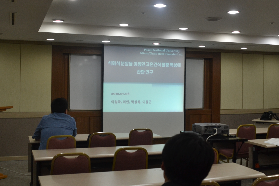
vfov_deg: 28.6
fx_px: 364
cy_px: 71
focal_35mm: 47
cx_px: 146
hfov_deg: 41.9
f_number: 4
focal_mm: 20
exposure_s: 1/60
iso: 400
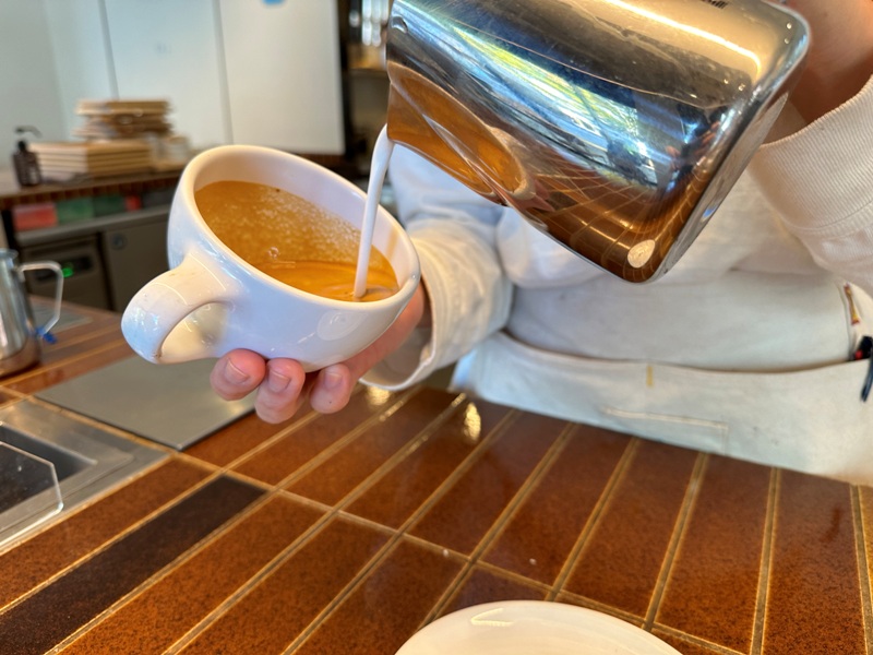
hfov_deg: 71.6
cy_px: 328
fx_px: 605
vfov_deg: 56.8
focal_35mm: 24
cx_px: 436
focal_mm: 6.86
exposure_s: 1/100
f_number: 1.78
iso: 160
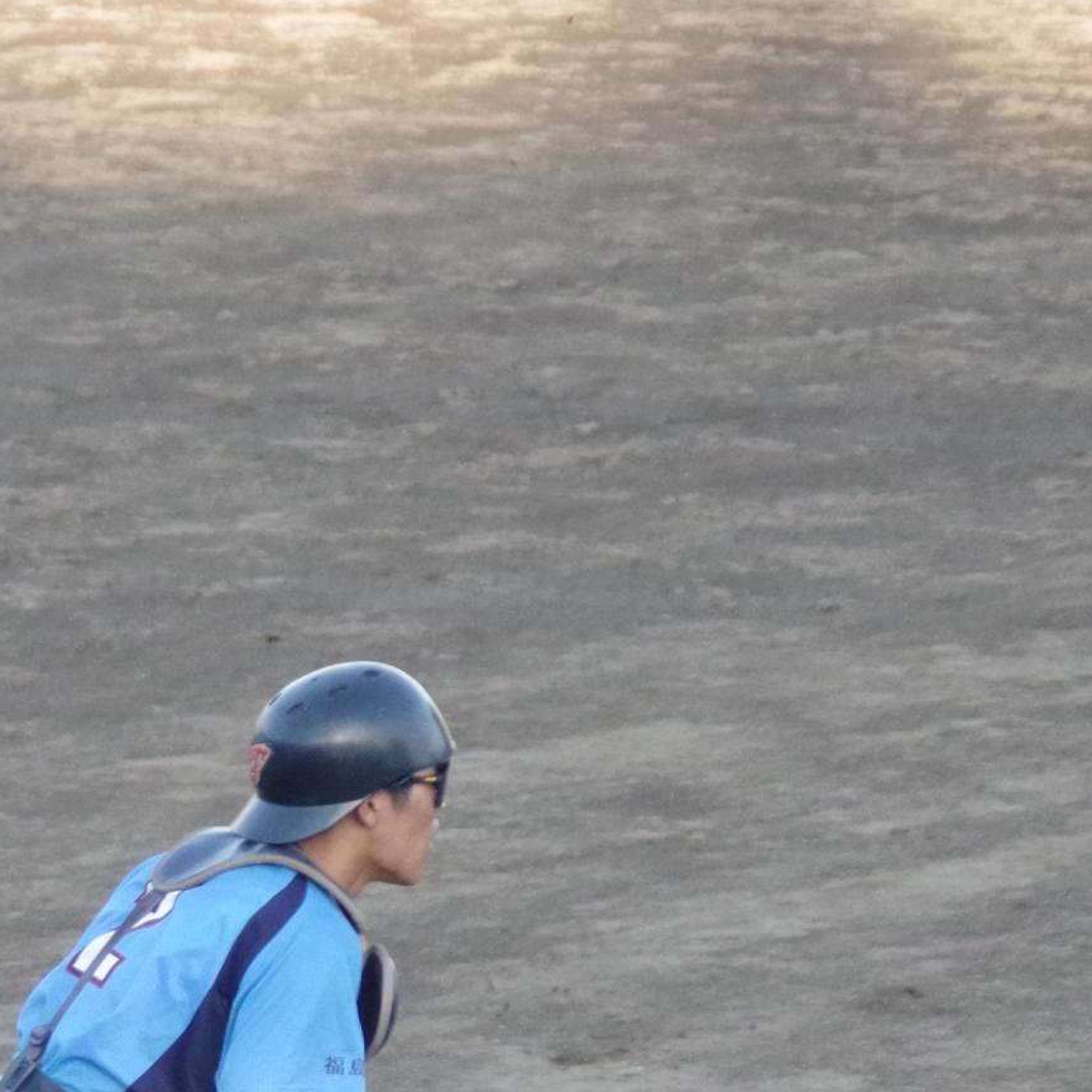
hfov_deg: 2.0
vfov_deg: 2.0
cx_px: -594
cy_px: 1115
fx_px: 31550
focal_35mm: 884
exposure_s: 1/1500
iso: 3200
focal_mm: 150
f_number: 4.5
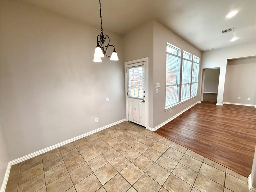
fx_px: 104
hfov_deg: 102.1
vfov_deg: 85.7
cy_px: 96
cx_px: 128
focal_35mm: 14
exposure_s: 1/120
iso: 320
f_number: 2.2
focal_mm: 2.22
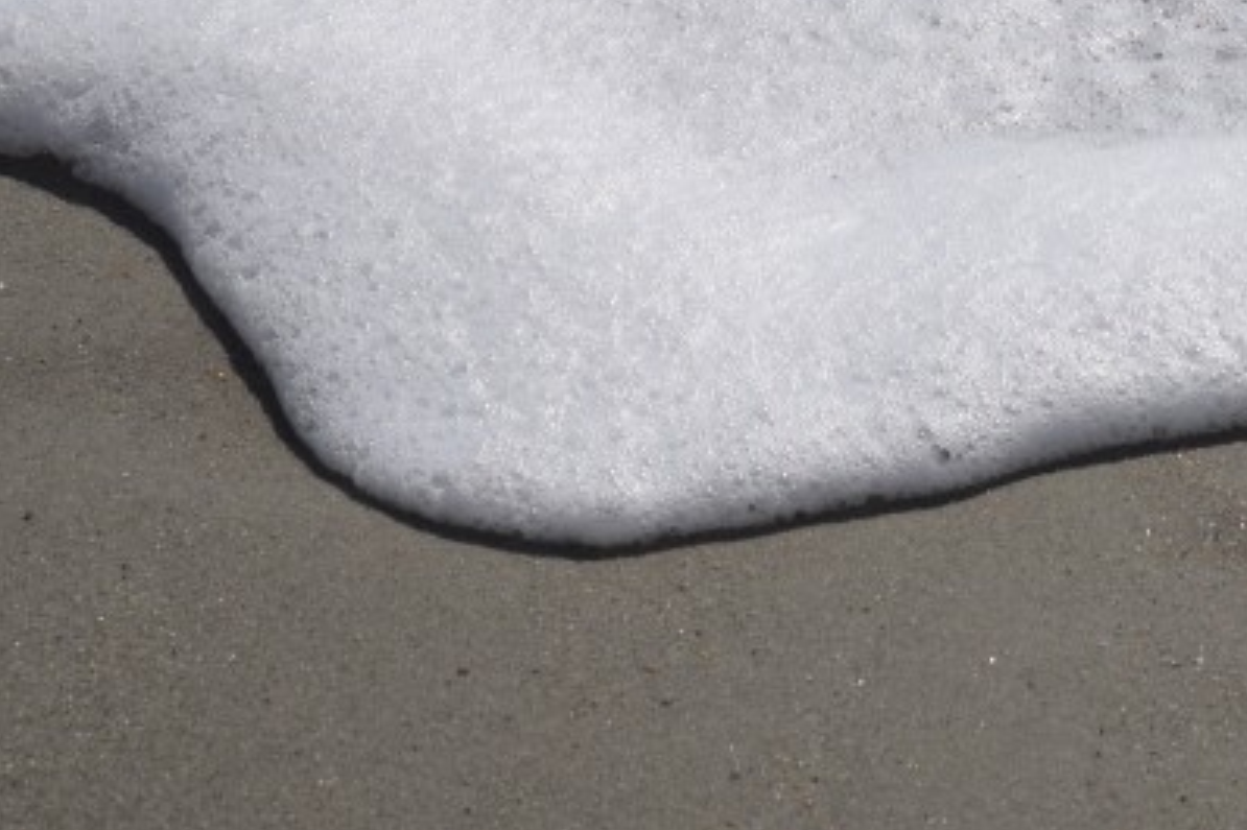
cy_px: 244
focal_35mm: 212
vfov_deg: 6.5
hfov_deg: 9.6
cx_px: 1297
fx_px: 7350
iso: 200
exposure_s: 1/4000
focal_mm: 55
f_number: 5.6
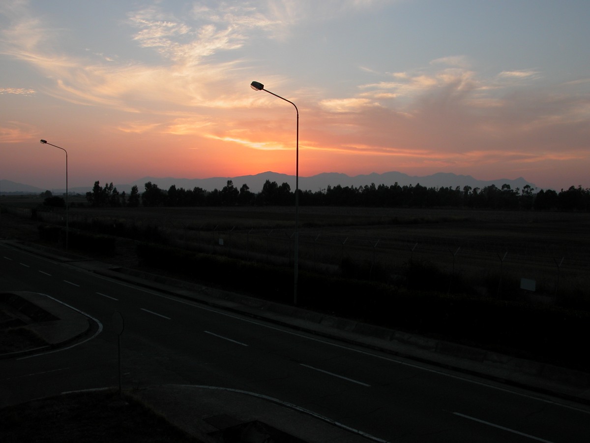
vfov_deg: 40.7
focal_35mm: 35
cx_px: 295
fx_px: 597
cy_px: 222
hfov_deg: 52.6
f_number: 4.5
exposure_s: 1/150
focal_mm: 8.9
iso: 100
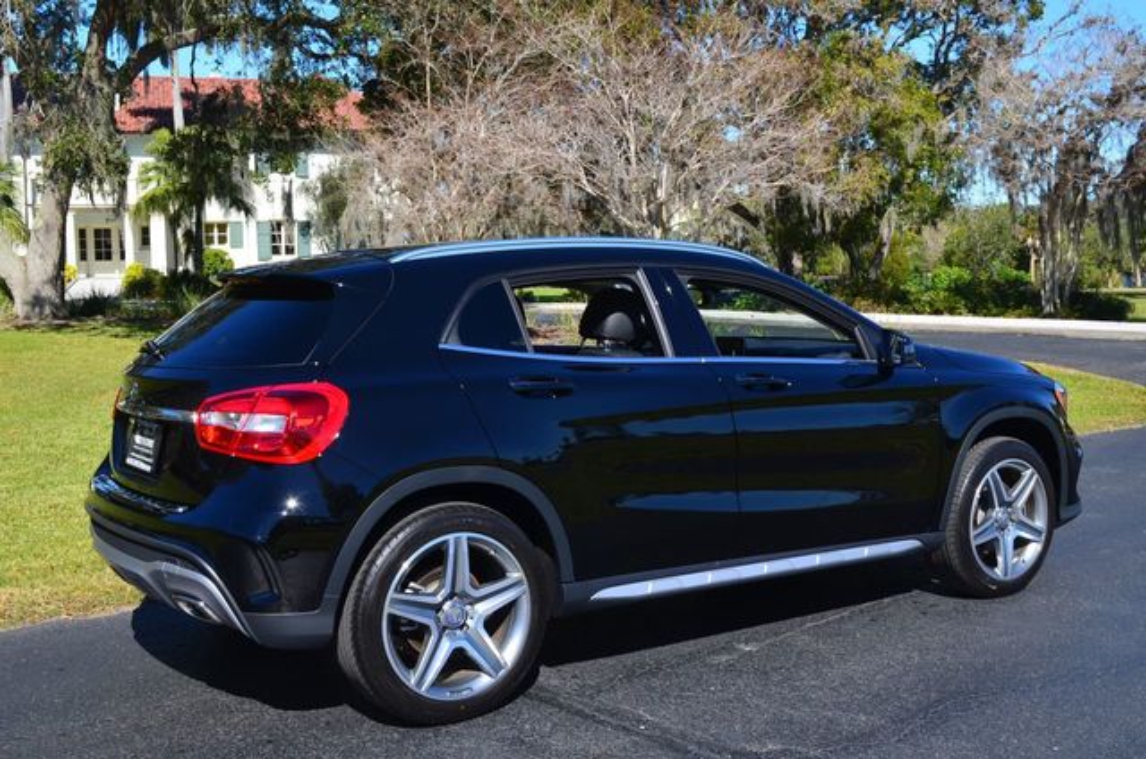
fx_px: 1334
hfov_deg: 46.5
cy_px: 380
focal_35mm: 42
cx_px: 573
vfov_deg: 31.8
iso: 180
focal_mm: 28
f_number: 11
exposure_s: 1/125
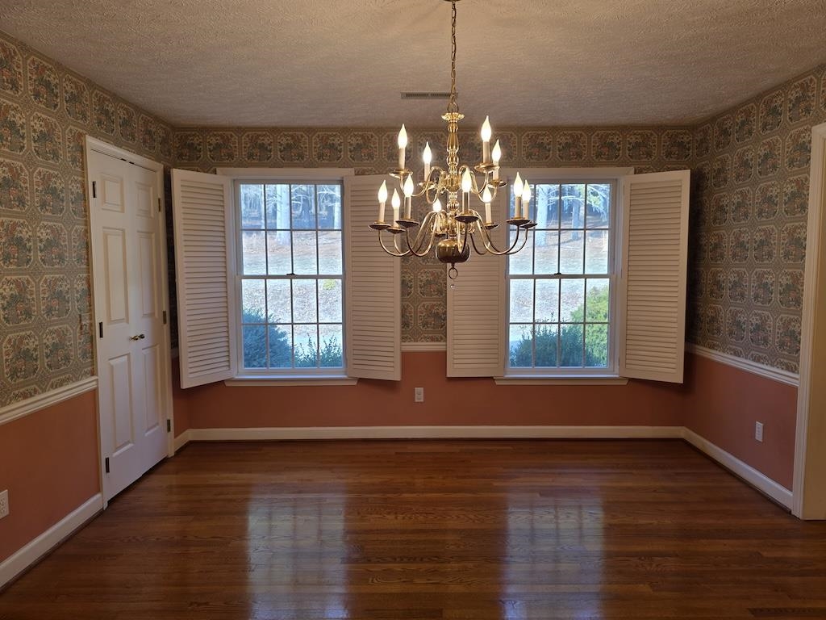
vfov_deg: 58.9
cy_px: 310
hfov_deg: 73.9
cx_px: 413
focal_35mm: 23
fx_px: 549
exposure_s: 1/120
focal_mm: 6.3
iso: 64
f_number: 1.7
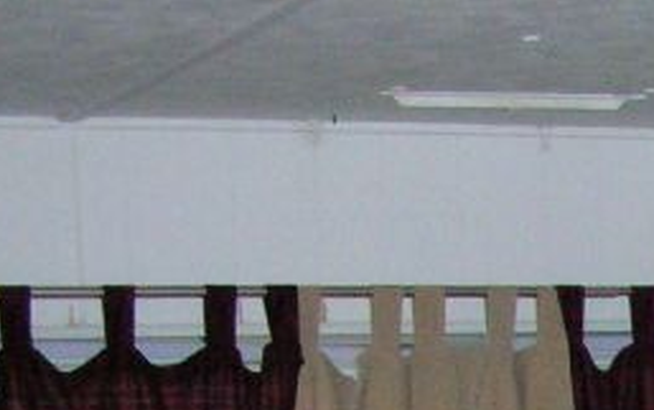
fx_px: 2943
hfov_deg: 11.7
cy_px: 1047
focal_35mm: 165
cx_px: 1199
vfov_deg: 7.4
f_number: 2.8
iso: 199
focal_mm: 5.8
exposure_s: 1/60.1
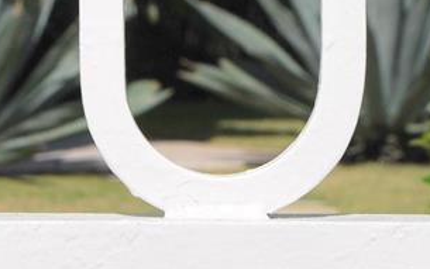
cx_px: 188
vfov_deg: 5.8
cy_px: -43
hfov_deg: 9.3
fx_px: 2650
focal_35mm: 226
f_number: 10
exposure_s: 1/400
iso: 100
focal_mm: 44
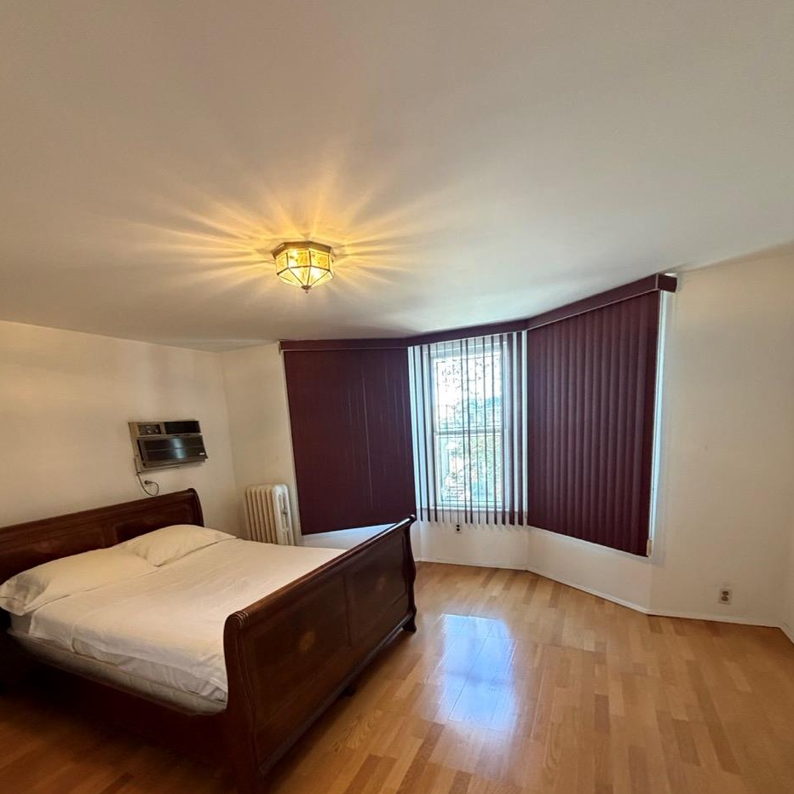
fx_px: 441
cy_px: 503
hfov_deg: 84.0
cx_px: 387
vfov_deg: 82.2
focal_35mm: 17
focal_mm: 2.22
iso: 640
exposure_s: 1/60
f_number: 2.2
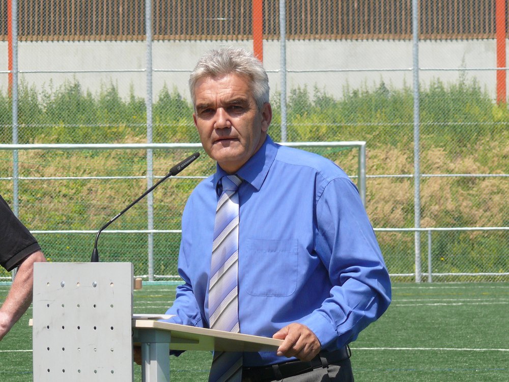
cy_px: 191
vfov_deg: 5.4
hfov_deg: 7.2
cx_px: 254
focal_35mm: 276
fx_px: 4058
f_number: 5.6
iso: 100
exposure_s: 1/400
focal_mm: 40.9
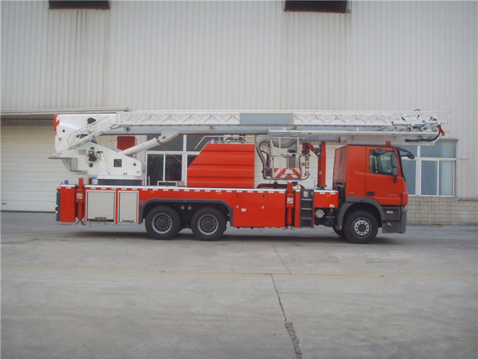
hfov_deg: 47.9
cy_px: 180
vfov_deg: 36.8
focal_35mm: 39
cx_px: 239
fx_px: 539
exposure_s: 1/180
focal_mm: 6.6
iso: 50
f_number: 3.5
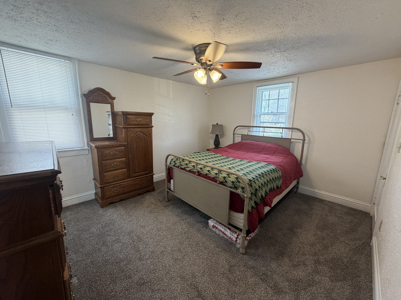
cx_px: 200
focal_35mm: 14
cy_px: 150
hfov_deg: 102.1
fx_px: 162
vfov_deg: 85.7
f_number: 2.2
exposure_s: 1/120
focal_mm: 2.22
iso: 250
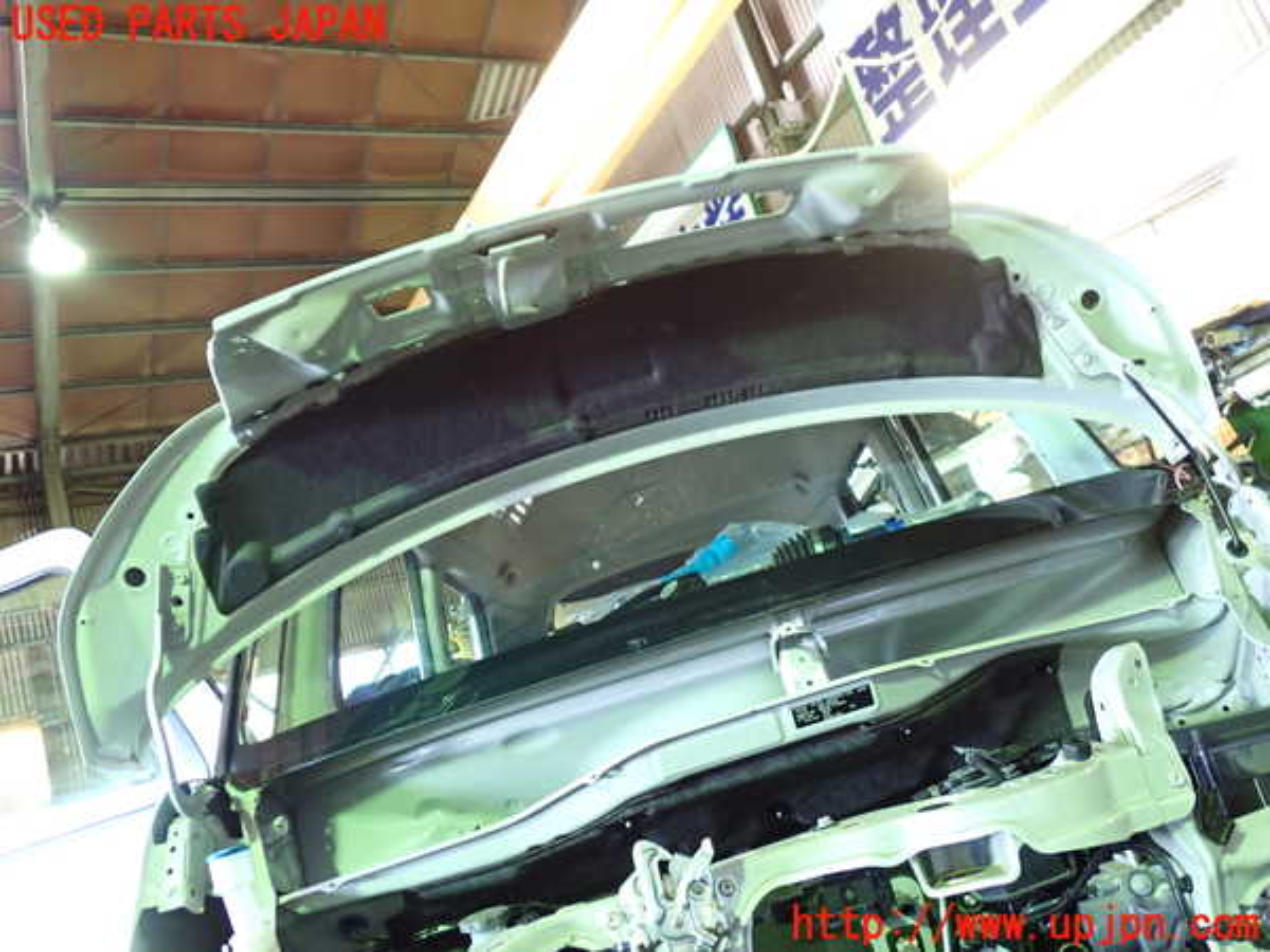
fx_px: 1101
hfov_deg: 60.0
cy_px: 476
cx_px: 635
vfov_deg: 46.8
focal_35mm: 30
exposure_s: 1/30
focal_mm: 5.4
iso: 500
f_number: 2.3
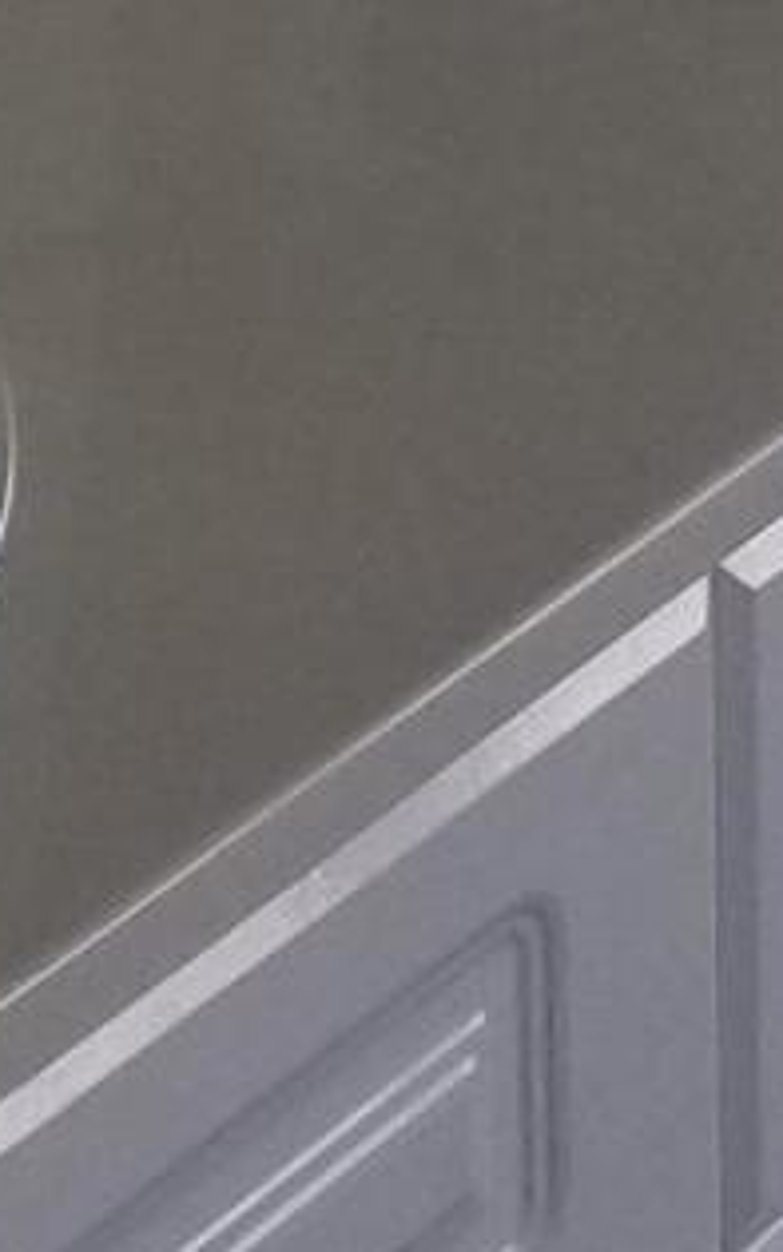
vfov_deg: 10.4
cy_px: -1685
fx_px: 5972
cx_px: 445
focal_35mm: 175
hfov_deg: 7.5
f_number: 1.7
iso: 100
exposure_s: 1/120
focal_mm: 4.25
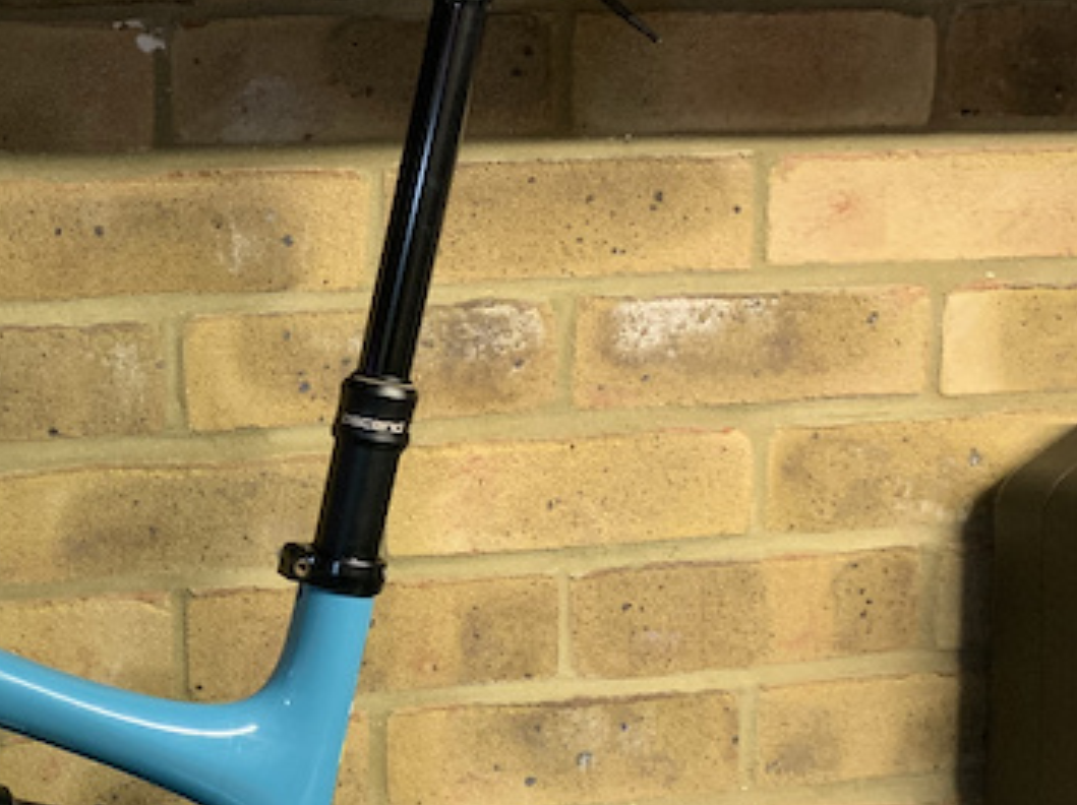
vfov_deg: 24.5
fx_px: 1834
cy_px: 601
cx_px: 52
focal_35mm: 59
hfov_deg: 30.8
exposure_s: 1/33
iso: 400
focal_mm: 4.25
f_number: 1.8
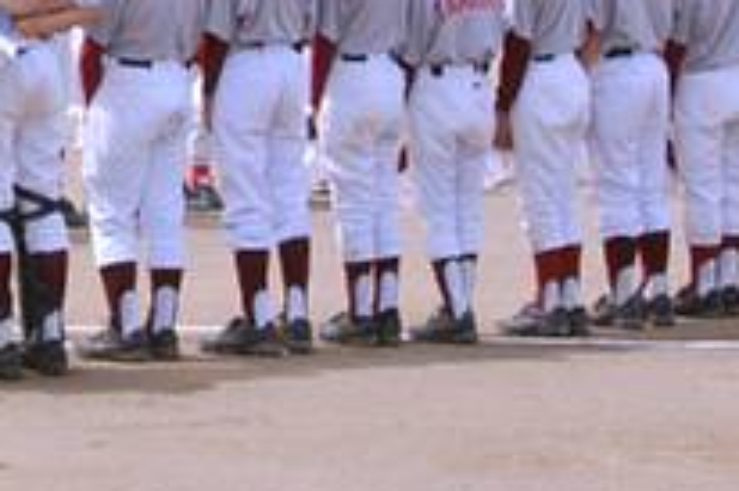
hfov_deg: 10.9
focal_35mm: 186
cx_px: -32
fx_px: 3815
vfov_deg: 7.3
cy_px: -82
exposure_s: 1/250
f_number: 10
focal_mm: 32
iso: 280
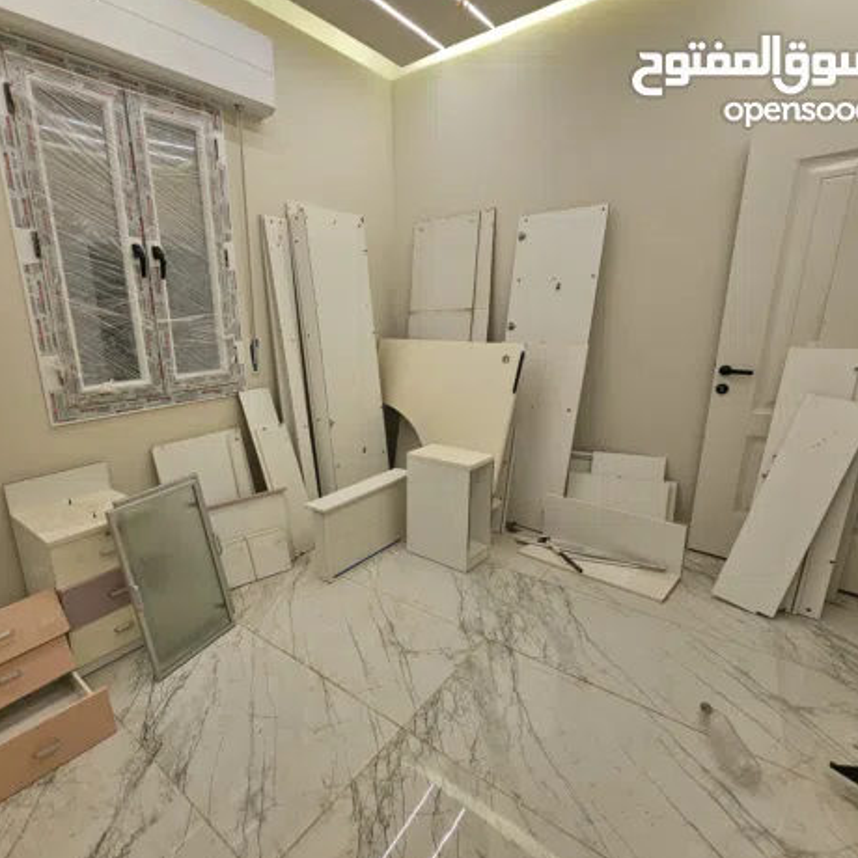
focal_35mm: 16
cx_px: 353
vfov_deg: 87.4
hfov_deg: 86.6
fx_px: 449
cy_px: 438
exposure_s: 1/100
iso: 64
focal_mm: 2.2
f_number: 2.2
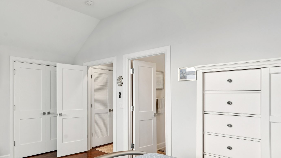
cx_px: 75
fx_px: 186
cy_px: 96
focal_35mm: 25
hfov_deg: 69.8
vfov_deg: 45.7
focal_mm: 16
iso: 400
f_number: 8
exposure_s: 1/25
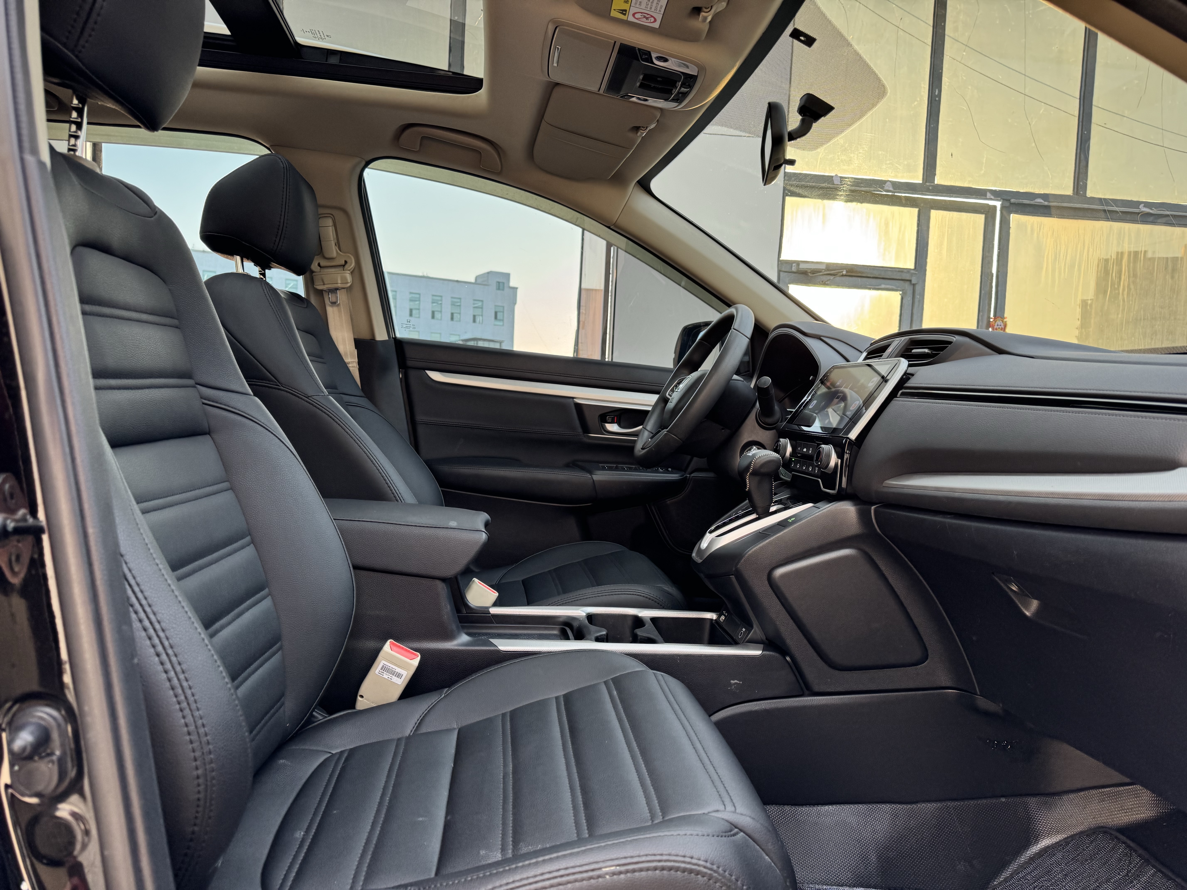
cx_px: 594
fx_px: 823
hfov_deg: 71.6
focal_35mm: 24
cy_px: 445
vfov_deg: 56.8
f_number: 1.78
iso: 80
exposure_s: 1/100
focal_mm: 6.76
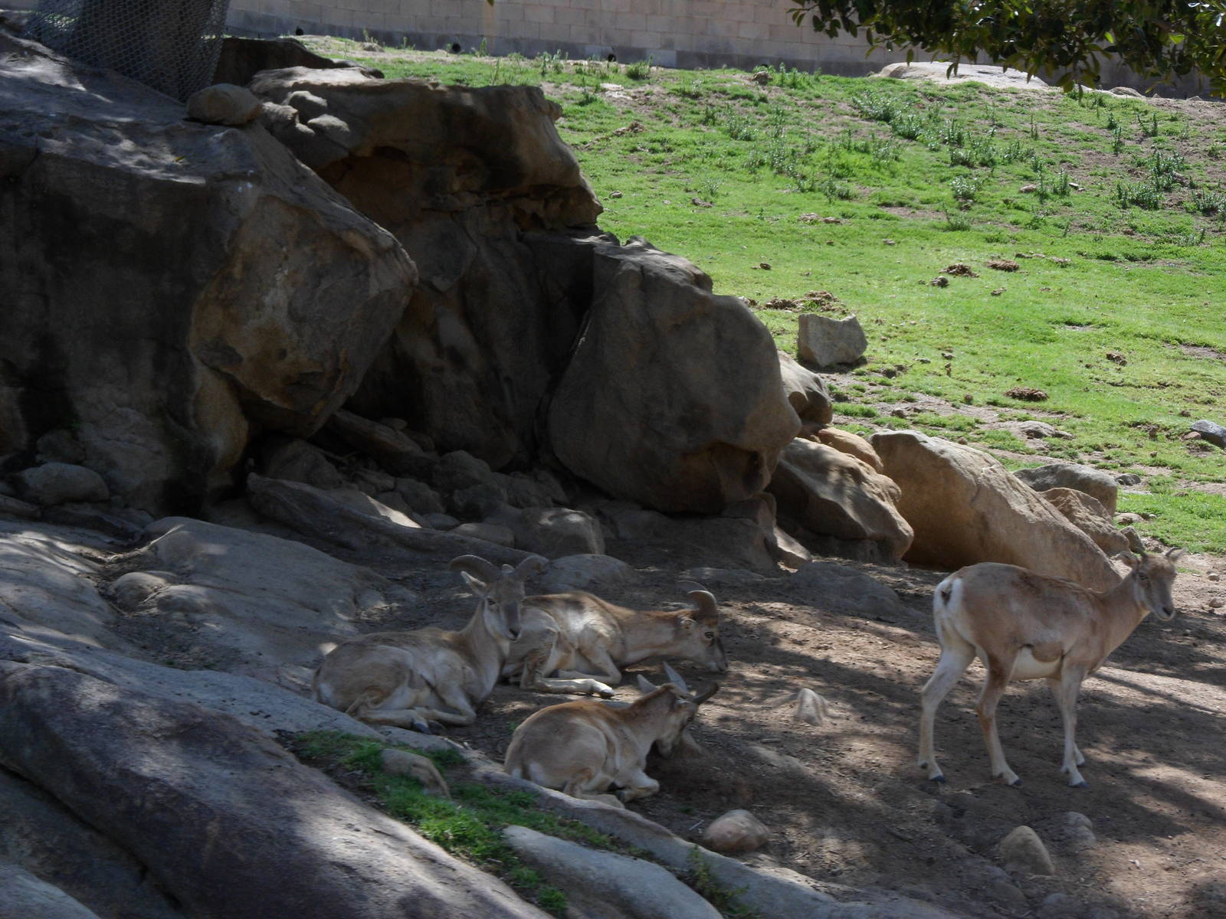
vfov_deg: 11.4
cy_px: 460
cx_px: 613
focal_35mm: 130
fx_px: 4604
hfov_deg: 15.2
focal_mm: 22.5
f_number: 5.4
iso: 80
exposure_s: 1/250
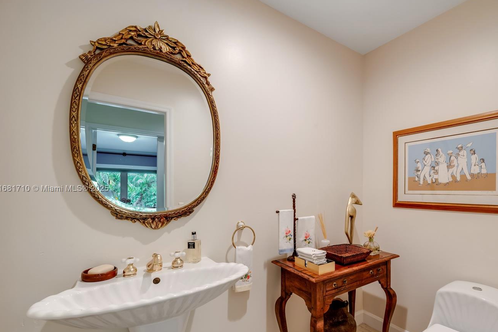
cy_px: 189
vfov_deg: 73.3
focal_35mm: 16
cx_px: 293
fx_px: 221
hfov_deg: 95.8
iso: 100
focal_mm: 13
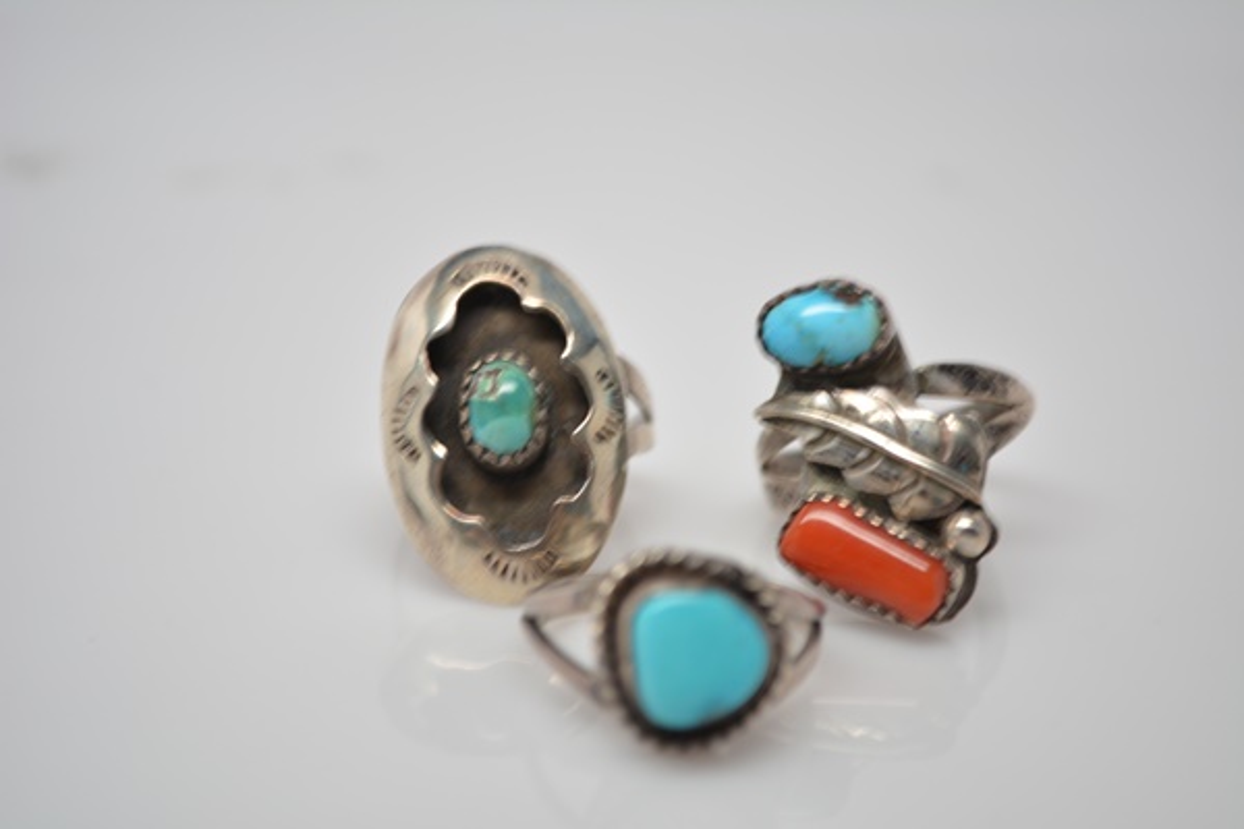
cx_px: 622
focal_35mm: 82
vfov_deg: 16.6
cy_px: 414
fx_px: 2851
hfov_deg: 24.6
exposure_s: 1/15
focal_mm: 55
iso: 200
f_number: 5.6
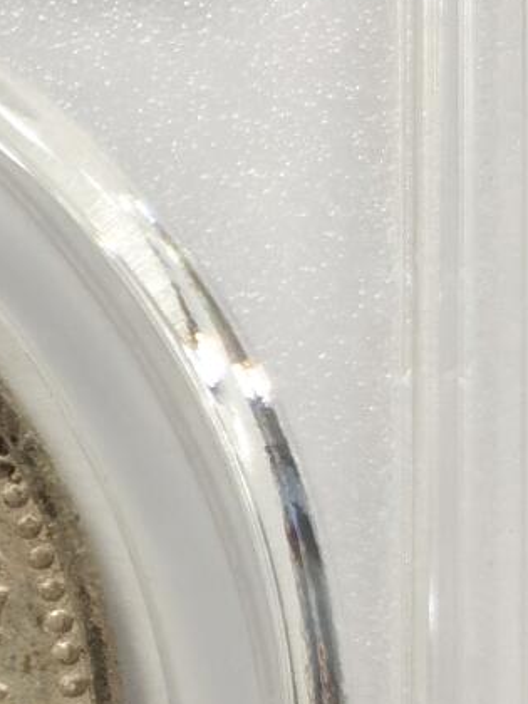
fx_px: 4718
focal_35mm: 232
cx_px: -542
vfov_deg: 8.5
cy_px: 357
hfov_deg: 6.2
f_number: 16
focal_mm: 5.56
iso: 100
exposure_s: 1/100
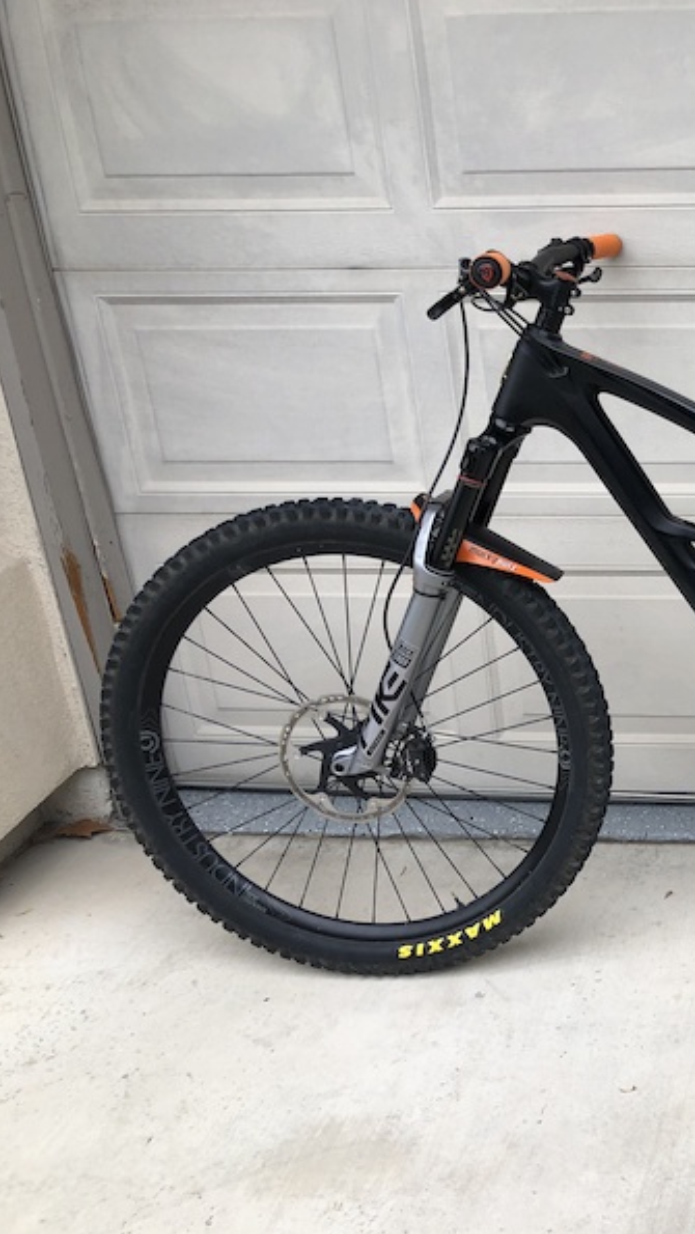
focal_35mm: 41
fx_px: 1342
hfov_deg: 26.1
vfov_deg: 49.4
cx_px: 822
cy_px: 620
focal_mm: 3.99
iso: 20
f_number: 1.8
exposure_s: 1/273
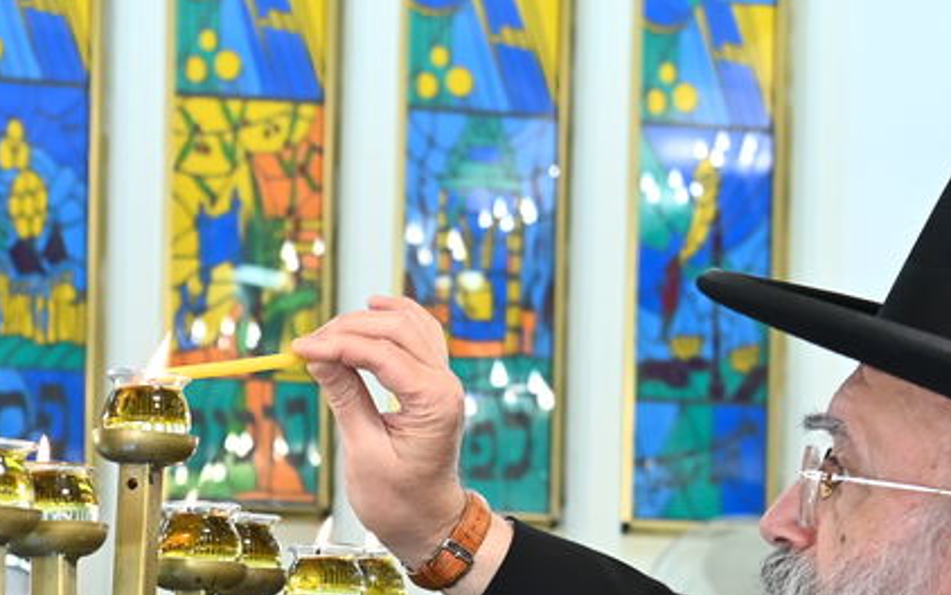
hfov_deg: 13.5
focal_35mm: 152
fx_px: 3941
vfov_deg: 8.4
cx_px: -43
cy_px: 939
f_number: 5.6
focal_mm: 45
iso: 1250
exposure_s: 1/160
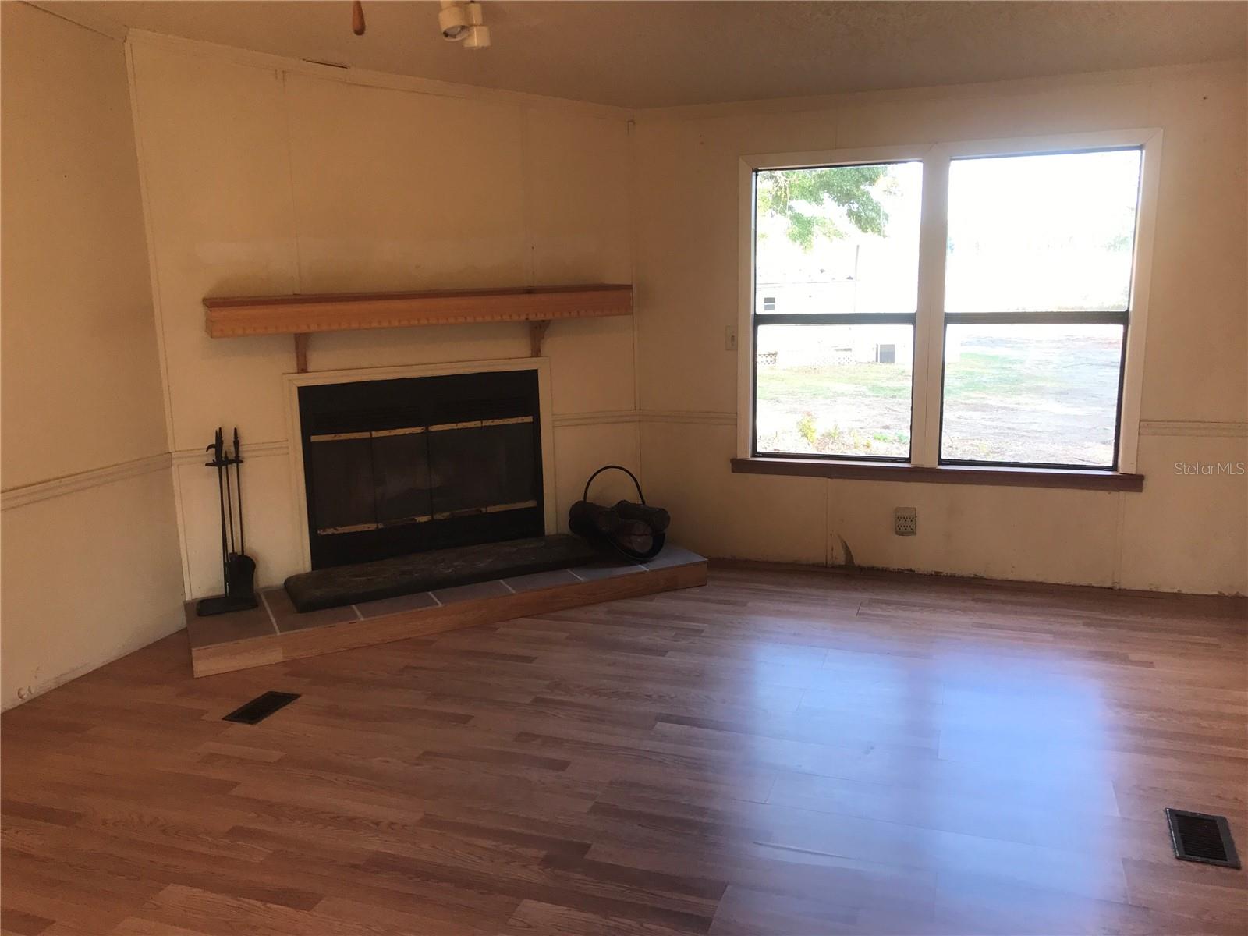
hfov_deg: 63.4
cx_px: 624
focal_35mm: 28
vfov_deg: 49.7
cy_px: 468
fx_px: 1009
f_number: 1.8
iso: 32
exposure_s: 1/60
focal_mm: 3.99
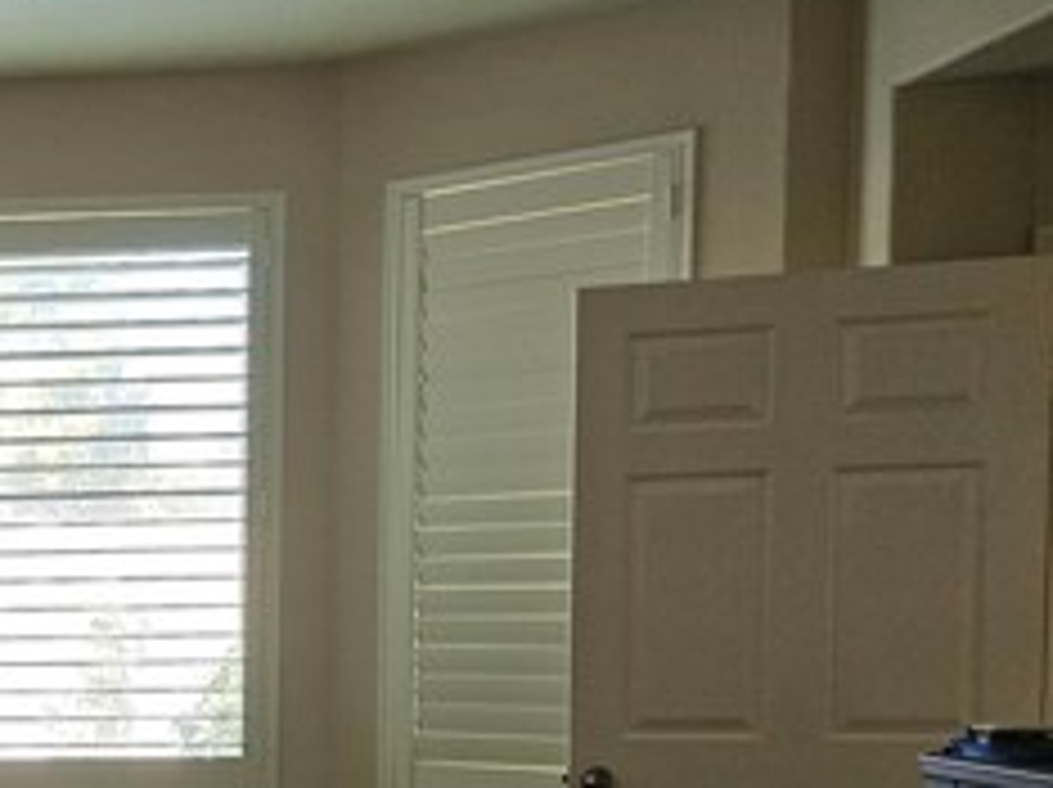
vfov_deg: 22.6
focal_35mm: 63
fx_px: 1914
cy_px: 725
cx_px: -306
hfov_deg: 26.3
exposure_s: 1/170
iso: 800
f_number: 1.7
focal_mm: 6.3
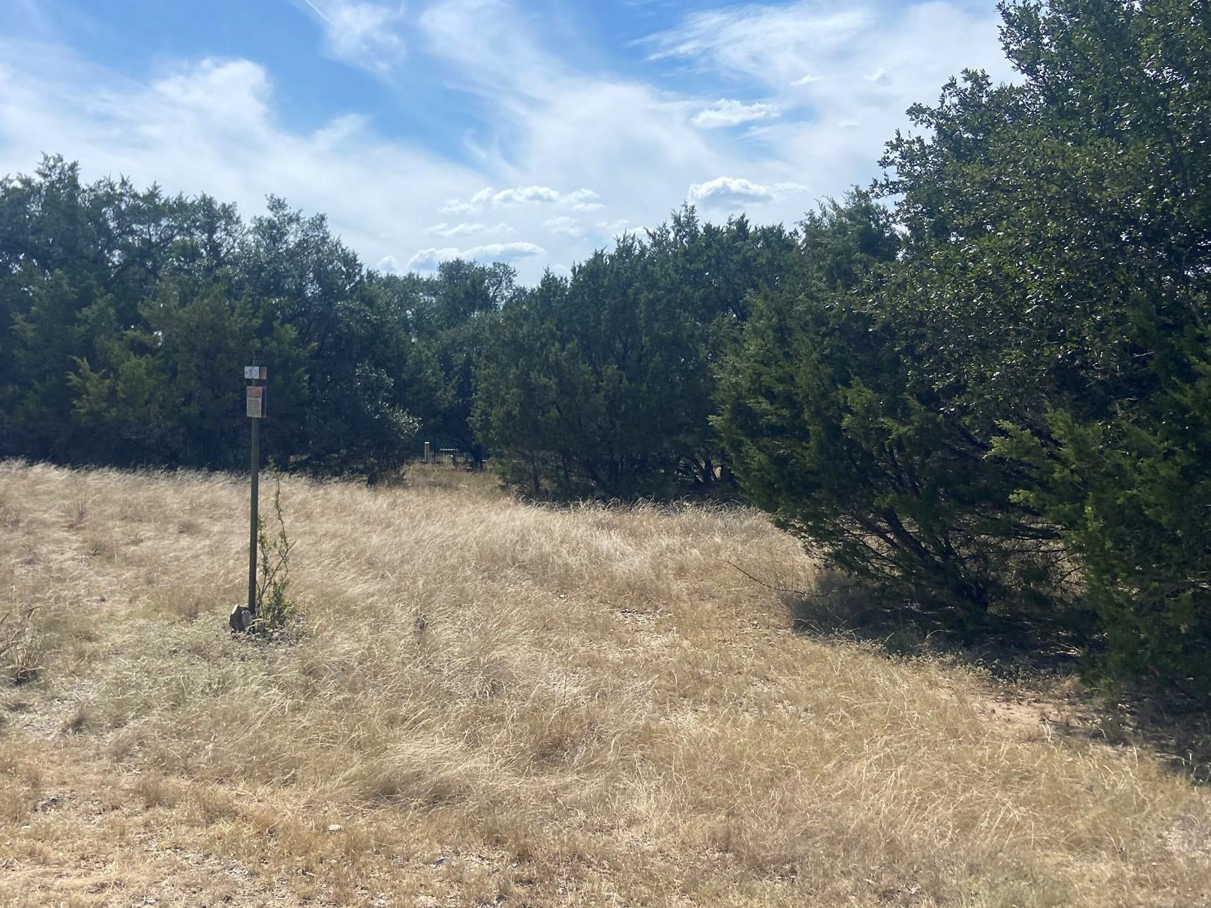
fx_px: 1154
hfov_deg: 55.0
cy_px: 422
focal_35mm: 33
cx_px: 484
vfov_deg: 42.9
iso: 32
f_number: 1.8
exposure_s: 1/5495
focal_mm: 4.25
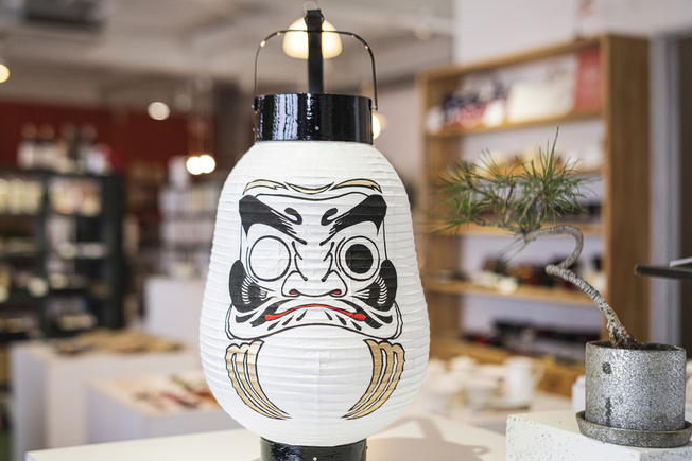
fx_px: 884
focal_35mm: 46
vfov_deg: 29.2
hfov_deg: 42.7
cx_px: 327
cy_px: 262
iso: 400
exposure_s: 1/400
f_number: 2
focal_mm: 40
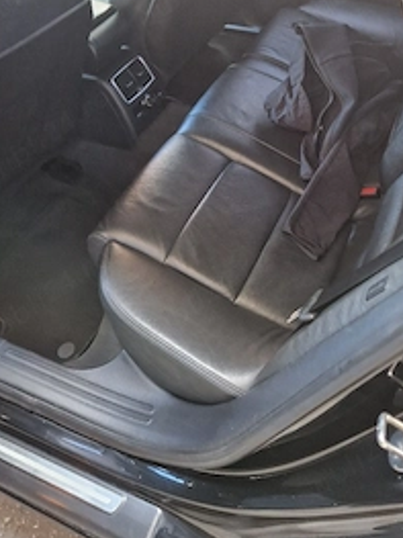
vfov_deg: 51.3
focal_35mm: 35
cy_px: 164
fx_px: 544
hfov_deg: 40.5
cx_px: 243
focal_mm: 5.4
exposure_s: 1/100
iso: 200
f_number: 1.8
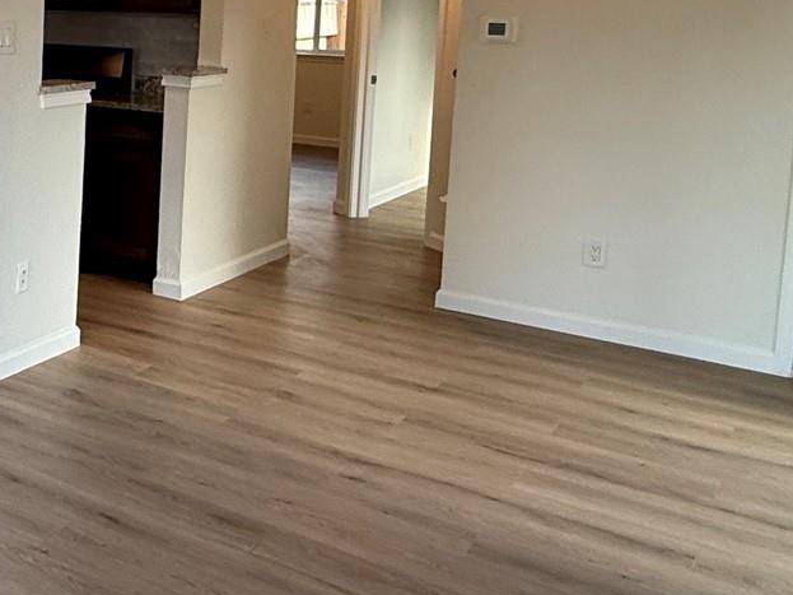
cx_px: -214
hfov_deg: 32.2
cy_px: 70
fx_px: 1054
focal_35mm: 46
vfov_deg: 30.3
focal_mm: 2.22
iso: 80
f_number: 2.2
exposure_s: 1/120
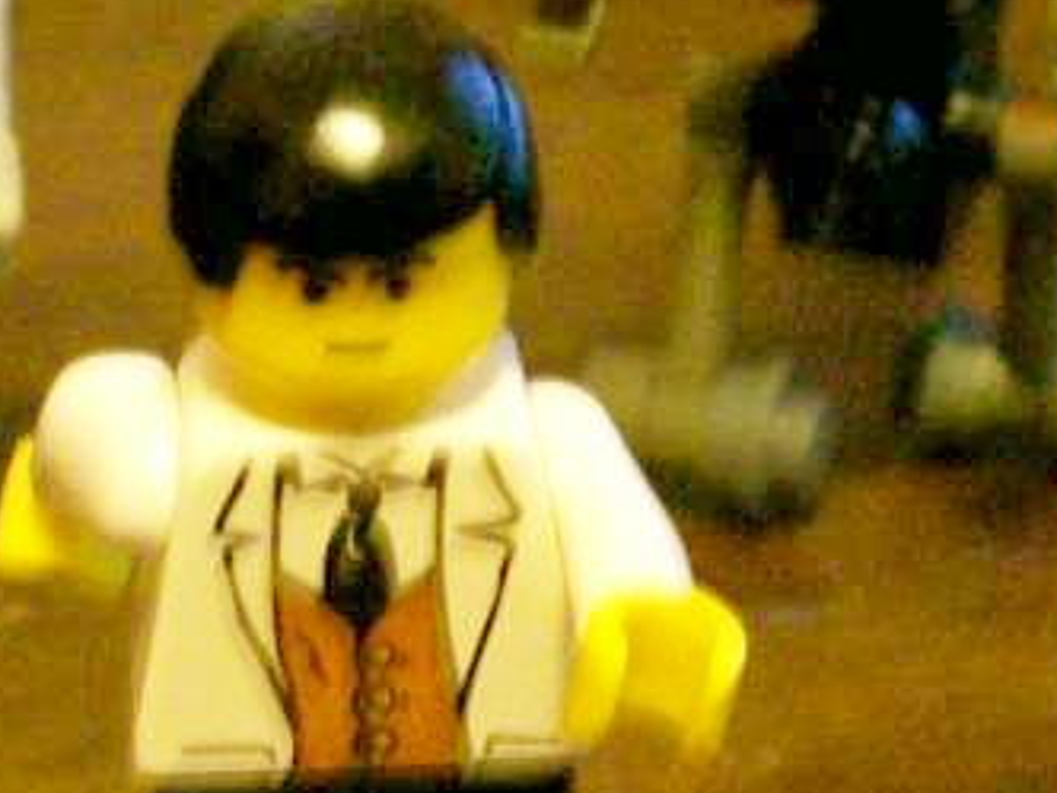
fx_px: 4244
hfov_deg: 14.2
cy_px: 204
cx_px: 385
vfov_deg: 10.6
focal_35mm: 139
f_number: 3
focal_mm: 7.6
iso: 160
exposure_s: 1/5.66
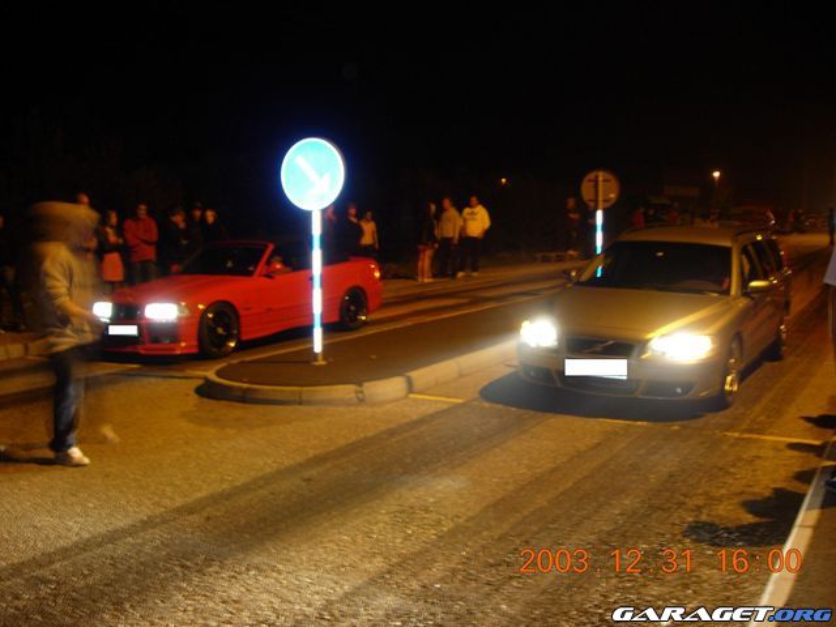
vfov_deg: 37.7
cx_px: 418
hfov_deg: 49.0
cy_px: 314
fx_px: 918
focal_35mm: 38
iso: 79
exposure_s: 1/2.1
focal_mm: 7.8
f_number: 2.8
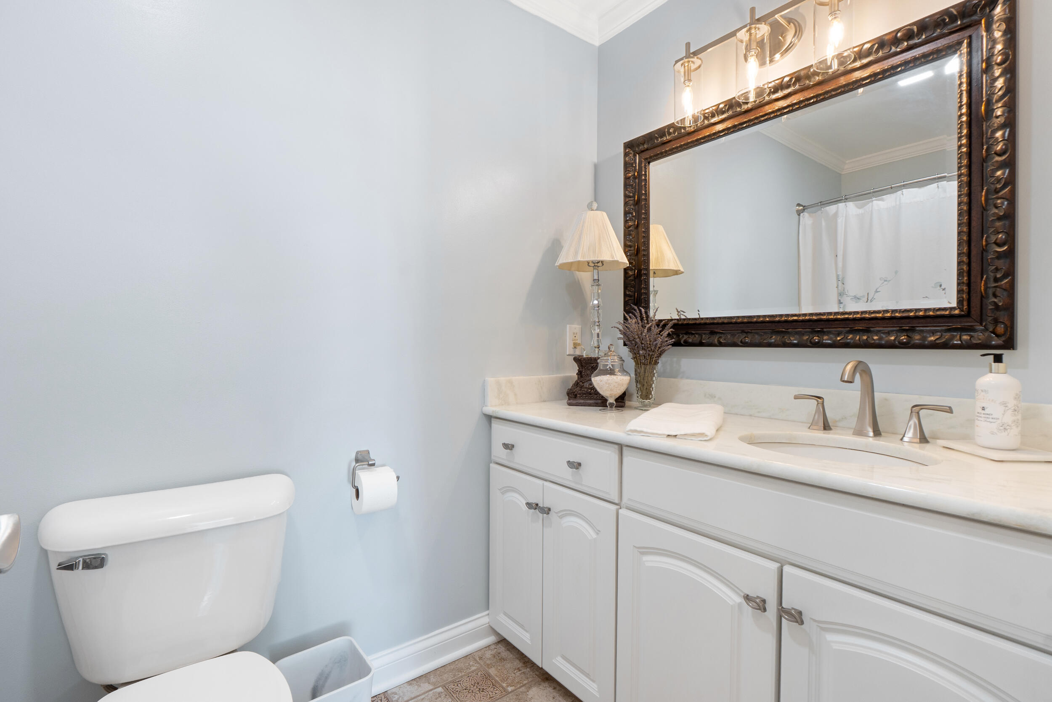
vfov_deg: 70.4
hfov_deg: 93.3
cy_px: 351
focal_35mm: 17
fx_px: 497
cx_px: 526
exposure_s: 1/4
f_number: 9
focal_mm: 11.5
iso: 250
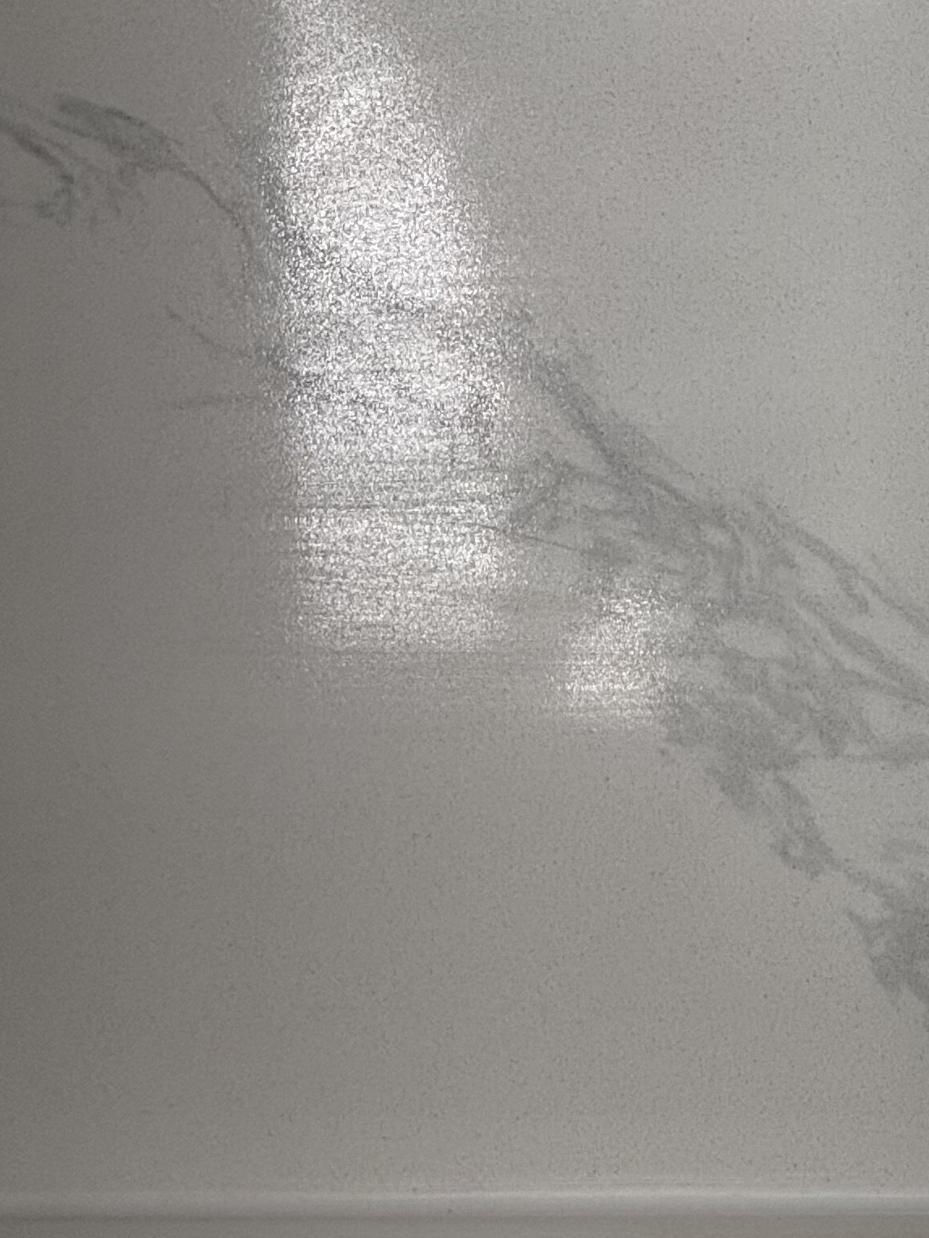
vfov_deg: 6.3
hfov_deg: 4.7
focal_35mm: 316
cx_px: 1190
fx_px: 11309
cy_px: 734
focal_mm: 15.66
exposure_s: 1/110
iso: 50
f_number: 2.8
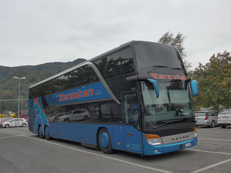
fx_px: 227
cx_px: 116
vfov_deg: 41.8
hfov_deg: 54.0
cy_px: 86
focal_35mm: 34
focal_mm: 7
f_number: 2.5
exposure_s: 1/640
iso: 160
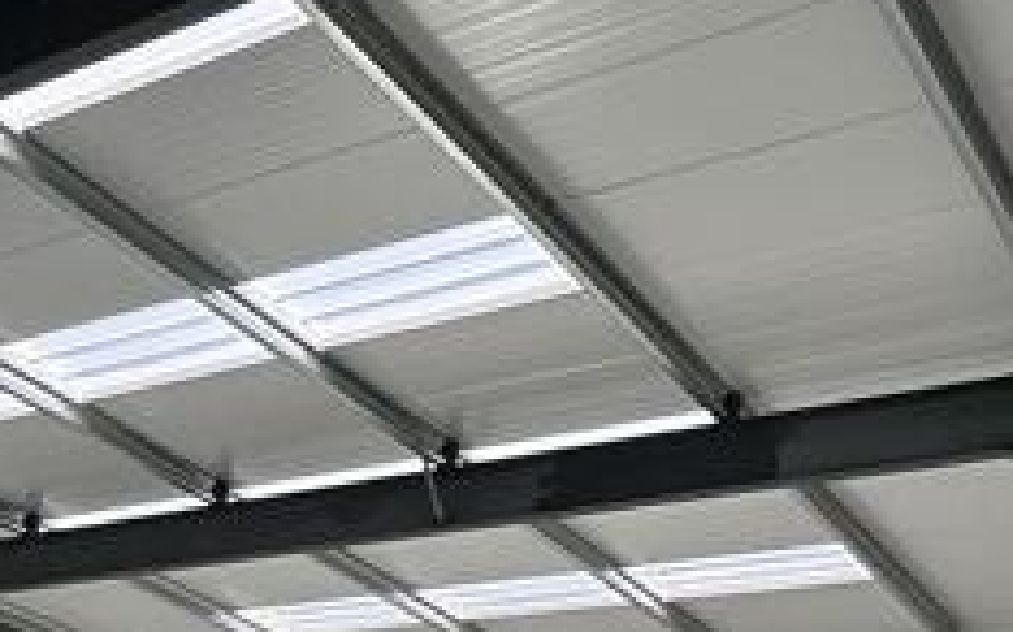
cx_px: -368
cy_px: 1112
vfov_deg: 16.8
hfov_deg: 26.0
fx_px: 1794
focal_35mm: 65
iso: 40
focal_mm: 2.22
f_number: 2.2
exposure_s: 1/195
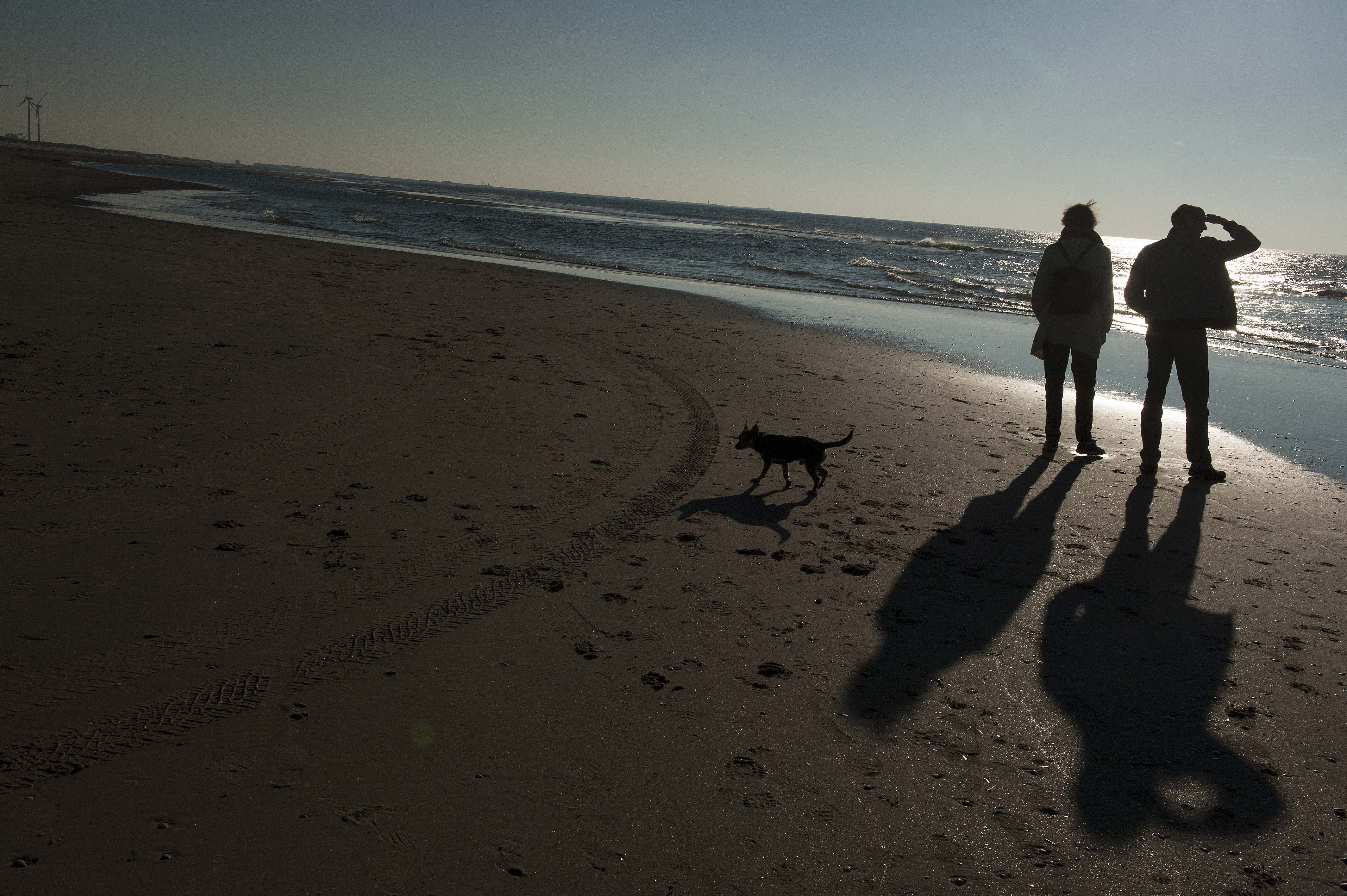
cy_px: 448
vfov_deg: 38.8
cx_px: 674
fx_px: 1271
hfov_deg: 55.8
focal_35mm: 34
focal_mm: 34
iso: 800
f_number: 18
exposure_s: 1/8000
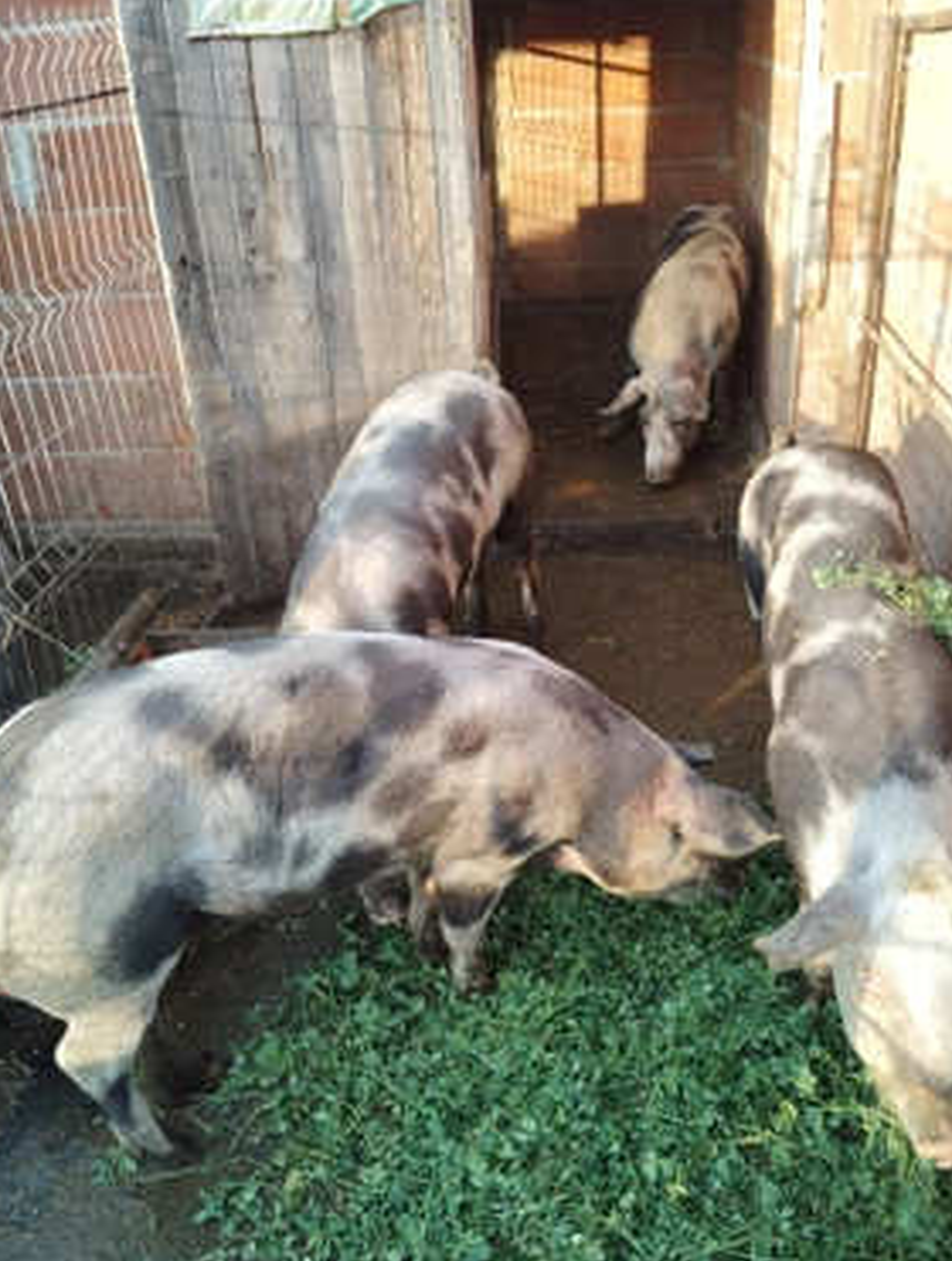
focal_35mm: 30
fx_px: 1096
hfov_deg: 47.0
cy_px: 639
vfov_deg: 59.8
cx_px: 493
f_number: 1.8
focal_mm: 4.22
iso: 198
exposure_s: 1/100
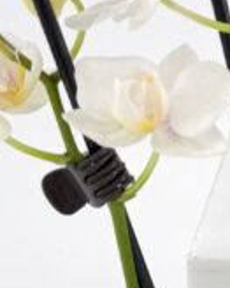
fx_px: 1243
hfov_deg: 10.1
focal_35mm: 146
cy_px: 61
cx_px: 379
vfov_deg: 13.2
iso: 80
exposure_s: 1/660
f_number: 1.78
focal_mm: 6.76
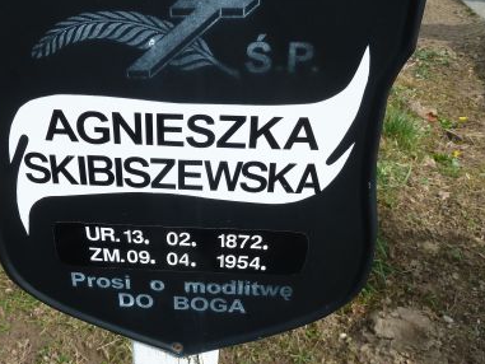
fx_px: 589
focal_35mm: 42
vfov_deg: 34.3
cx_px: 183
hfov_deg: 44.4
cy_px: 199
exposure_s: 1/320
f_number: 4
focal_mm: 4.1
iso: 80
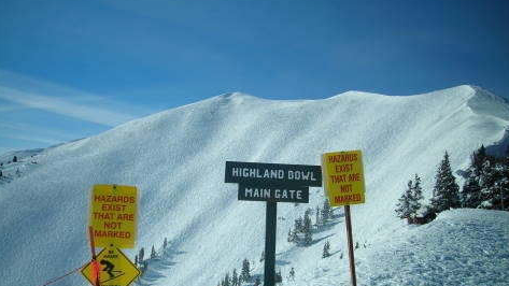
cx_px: 254
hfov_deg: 48.4
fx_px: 567
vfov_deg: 28.2
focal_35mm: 42
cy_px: 177
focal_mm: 6.3
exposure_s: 1/466
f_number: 6.4
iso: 50
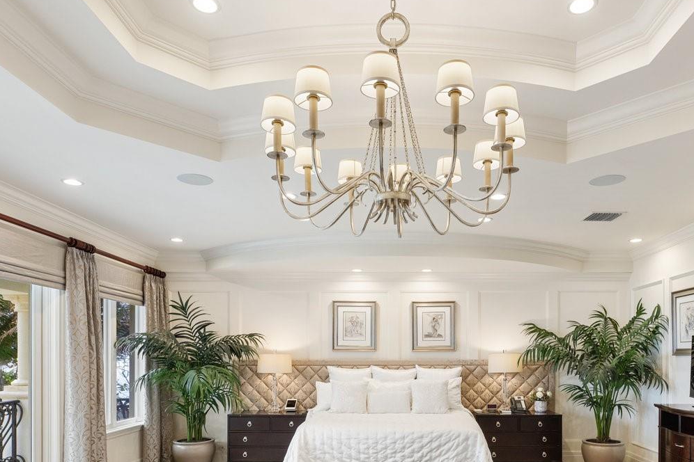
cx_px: 399
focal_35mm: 27
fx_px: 520
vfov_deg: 45.5
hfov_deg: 67.0
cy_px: 369
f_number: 7.1
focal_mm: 14
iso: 250
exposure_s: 1/4
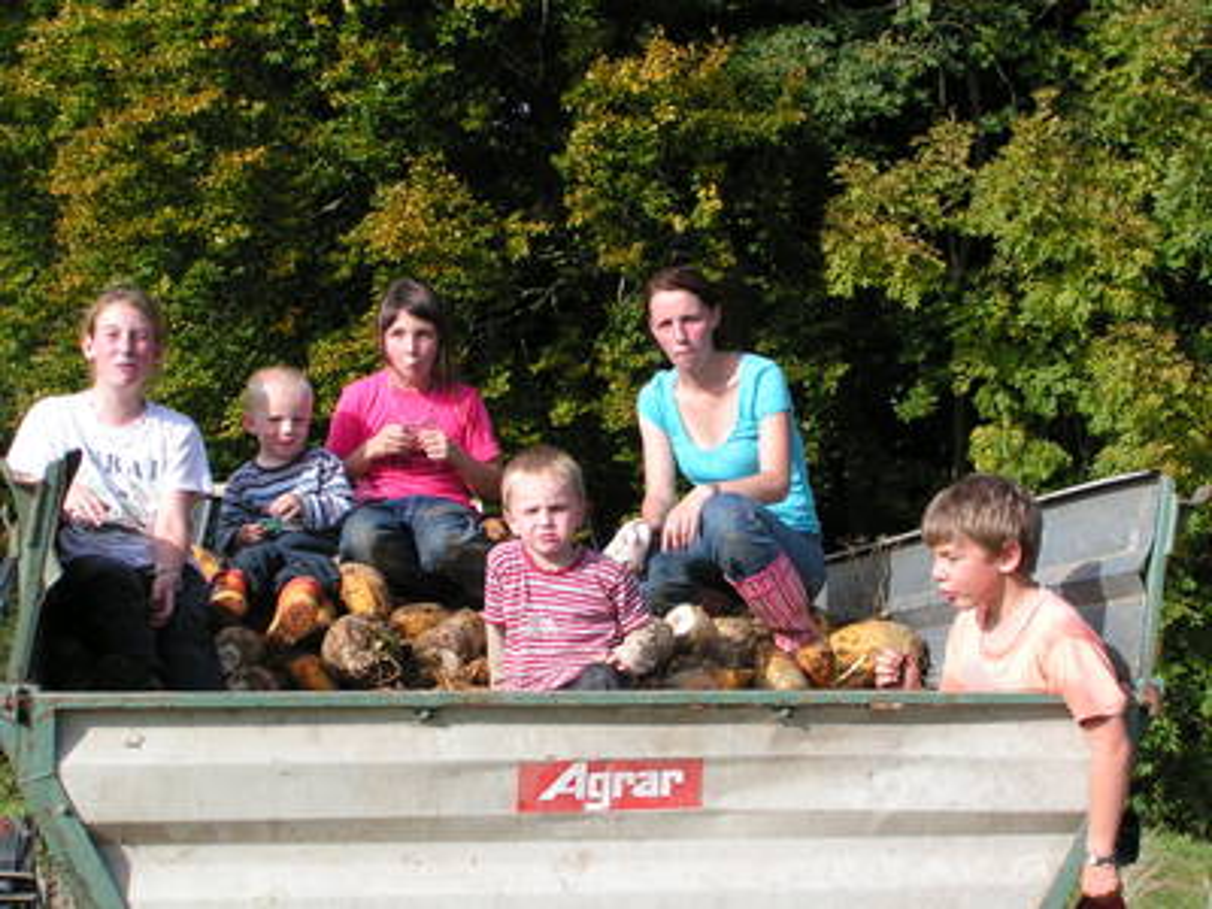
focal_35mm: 65
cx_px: 606
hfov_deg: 29.8
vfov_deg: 22.6
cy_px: 454
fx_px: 2276
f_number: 5.6
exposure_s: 1/200
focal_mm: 10
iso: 50
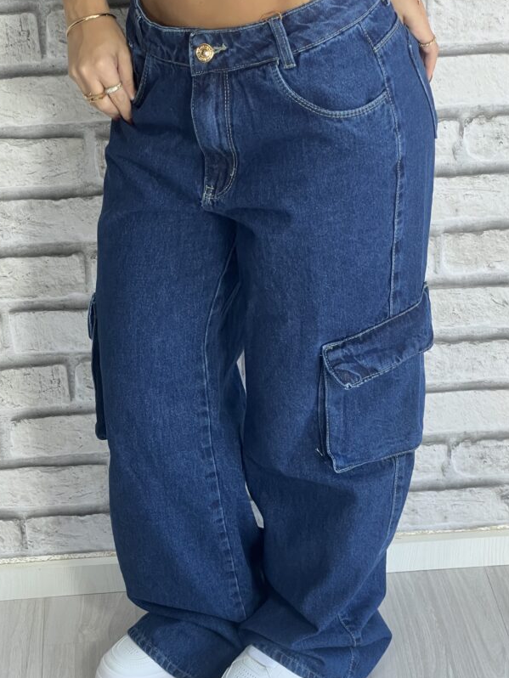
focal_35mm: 90
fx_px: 1764
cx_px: 257
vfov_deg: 21.8
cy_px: 372
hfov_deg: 16.4
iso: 125
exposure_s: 1/120
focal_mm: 9
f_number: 2.8
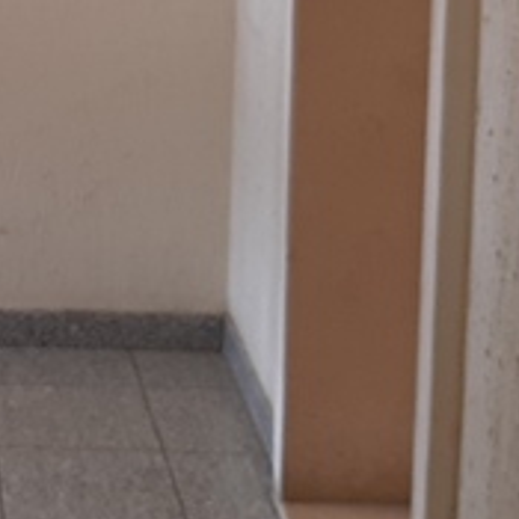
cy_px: -157
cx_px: -190
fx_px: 1849
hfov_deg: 15.1
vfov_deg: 15.2
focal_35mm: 109
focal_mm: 3.93
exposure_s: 1/50
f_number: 1.7
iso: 50
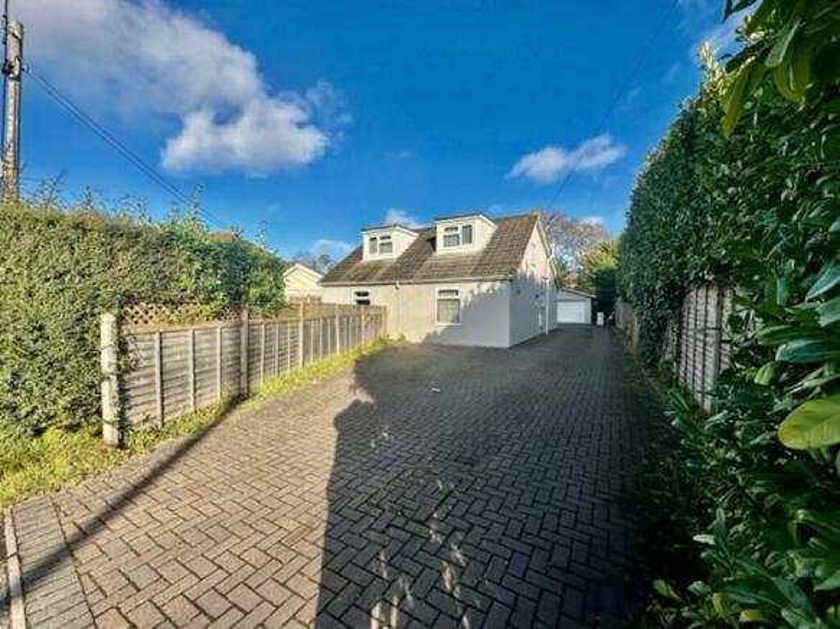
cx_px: 420
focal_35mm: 14
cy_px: 314
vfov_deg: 85.7
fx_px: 340
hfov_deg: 102.1
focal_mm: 2.22
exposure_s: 1/1667
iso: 50
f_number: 2.2
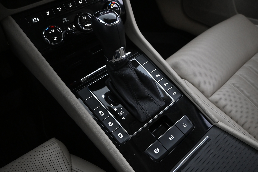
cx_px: 129
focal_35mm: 26
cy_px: 86
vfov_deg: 49.1
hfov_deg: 68.9
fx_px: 188
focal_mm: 17.5
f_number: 3.5
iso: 1600
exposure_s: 1/25
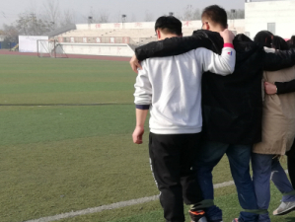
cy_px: 141
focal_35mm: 62
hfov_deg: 29.0
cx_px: 302
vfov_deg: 23.6
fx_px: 529
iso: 50
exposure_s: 1/662
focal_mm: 3.81
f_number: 2.2
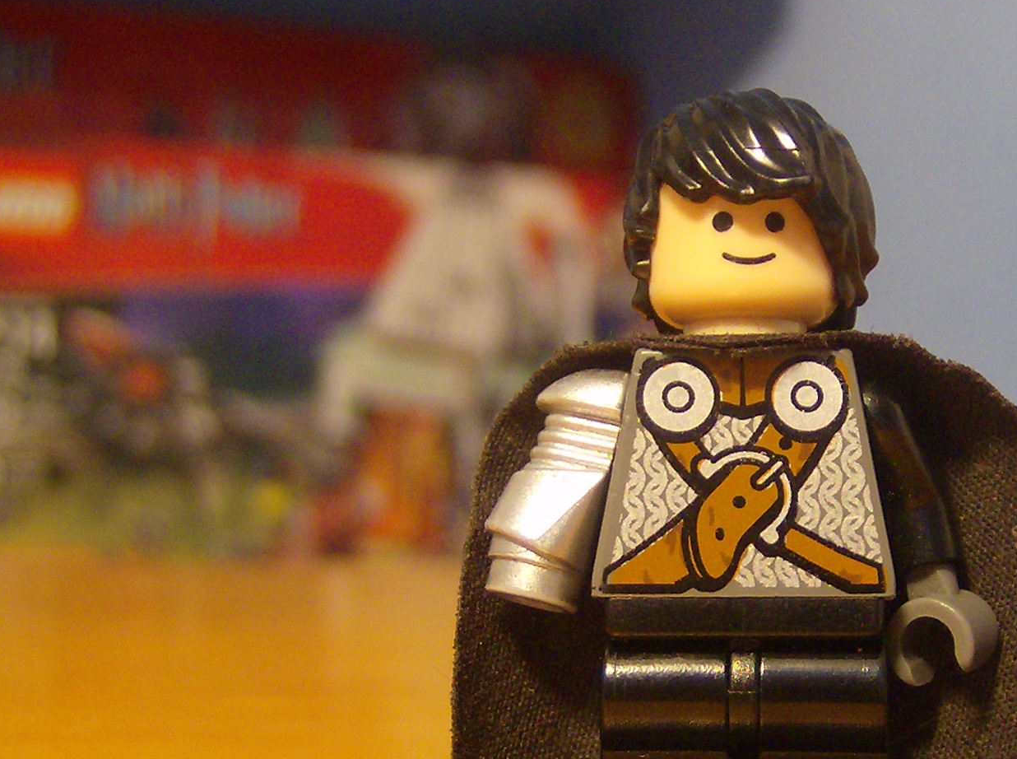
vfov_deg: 19.6
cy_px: 390
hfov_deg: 25.8
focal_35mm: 75
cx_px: 722
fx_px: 2199
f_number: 2.8
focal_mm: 6
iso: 200
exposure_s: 1/4.04
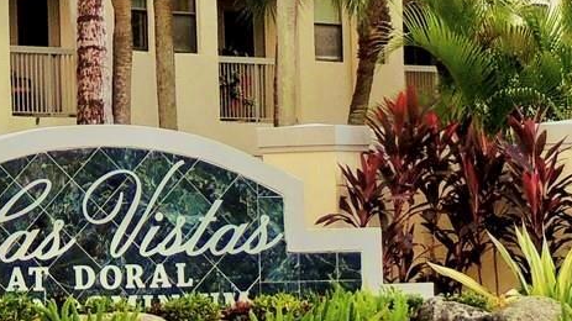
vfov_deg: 3.6
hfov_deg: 6.4
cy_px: -221
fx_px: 5140
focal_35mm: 339
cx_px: 47
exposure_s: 1/250
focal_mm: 16
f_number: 4.1
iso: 100
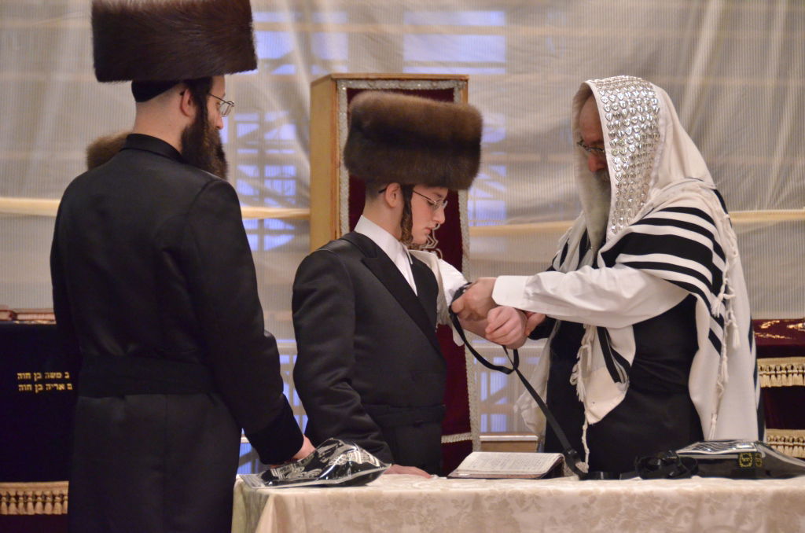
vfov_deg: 8.7
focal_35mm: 158
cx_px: 402
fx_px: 3514
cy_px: 266
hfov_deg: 13.1
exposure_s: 1/80
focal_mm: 105
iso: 2500
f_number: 5.3
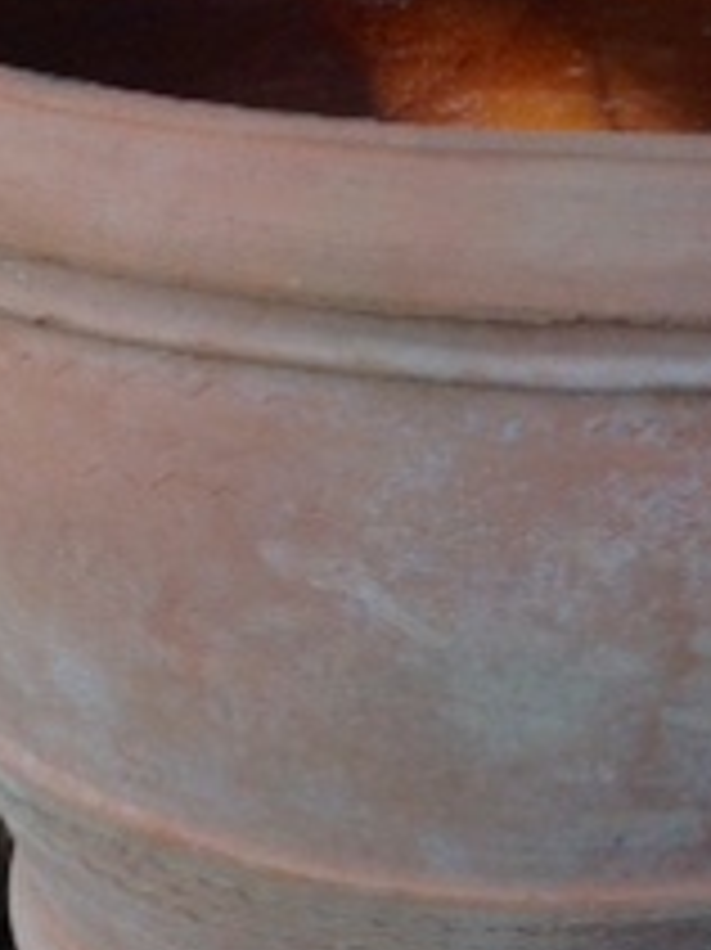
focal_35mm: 106
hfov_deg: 13.9
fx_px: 2906
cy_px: 221
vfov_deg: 18.4
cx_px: 410
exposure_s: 1/219
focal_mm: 4.28
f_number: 2.4
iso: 50
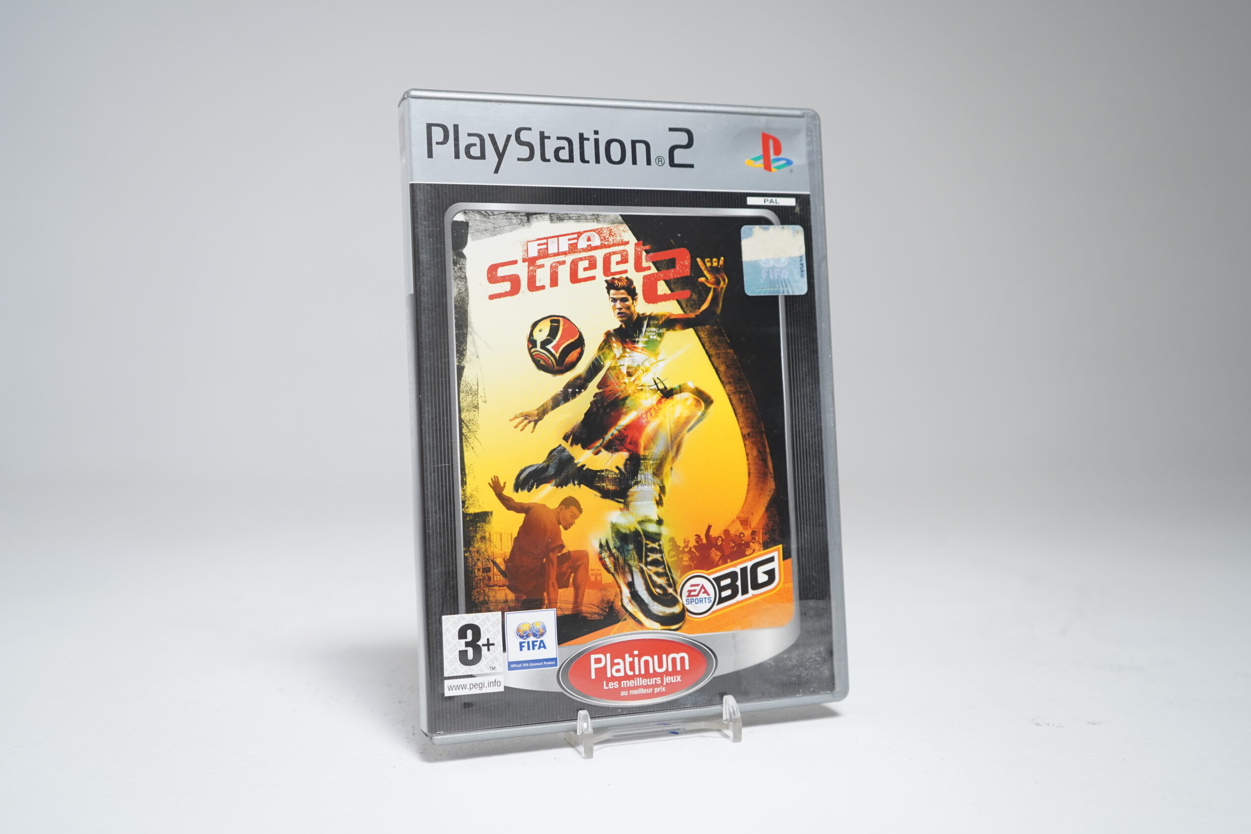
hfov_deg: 53.1
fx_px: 1251
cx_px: 626
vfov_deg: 36.9
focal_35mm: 36
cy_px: 417
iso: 640
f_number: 5
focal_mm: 36
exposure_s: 1/30
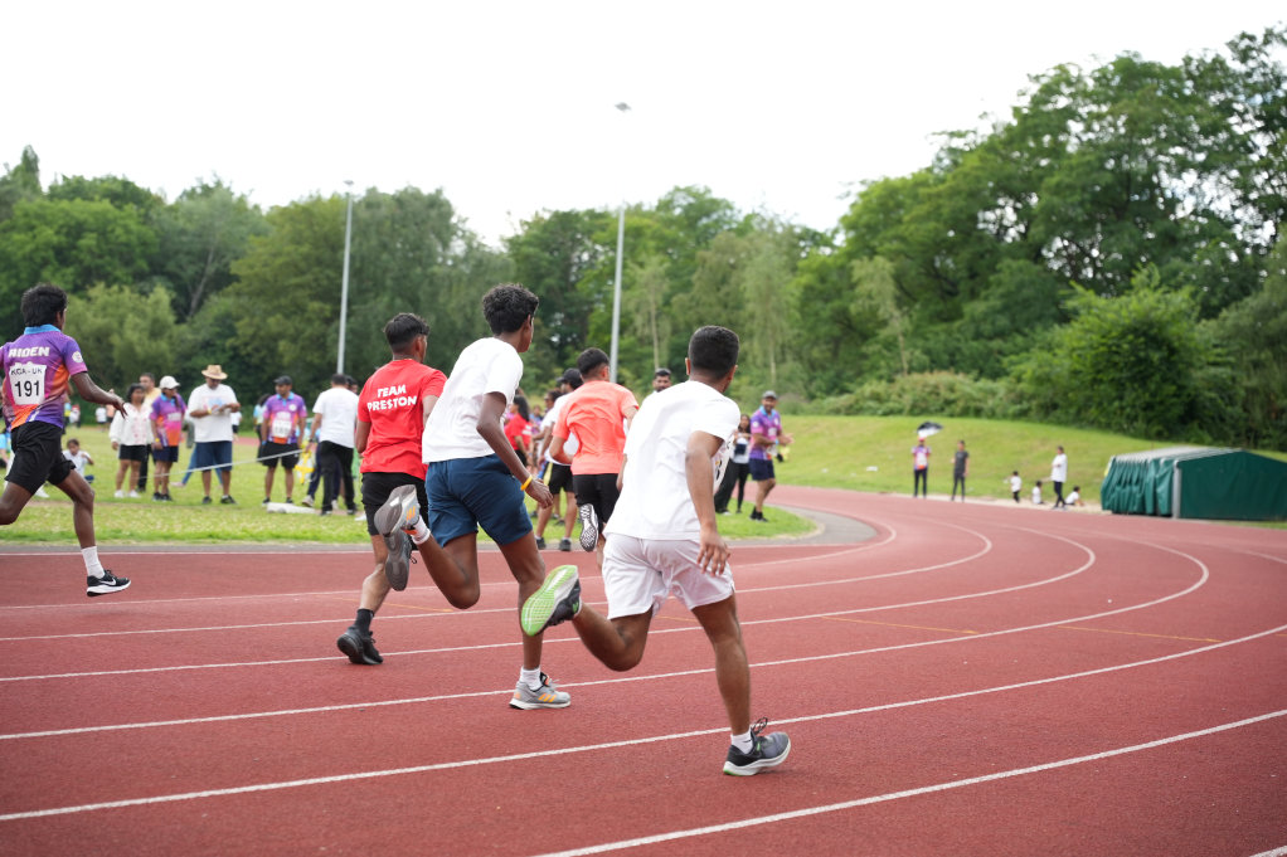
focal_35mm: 56
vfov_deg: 24.2
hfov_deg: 35.6
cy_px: 428
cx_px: 644
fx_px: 2002
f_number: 2.8
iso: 250
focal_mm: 46.5
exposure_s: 1/800
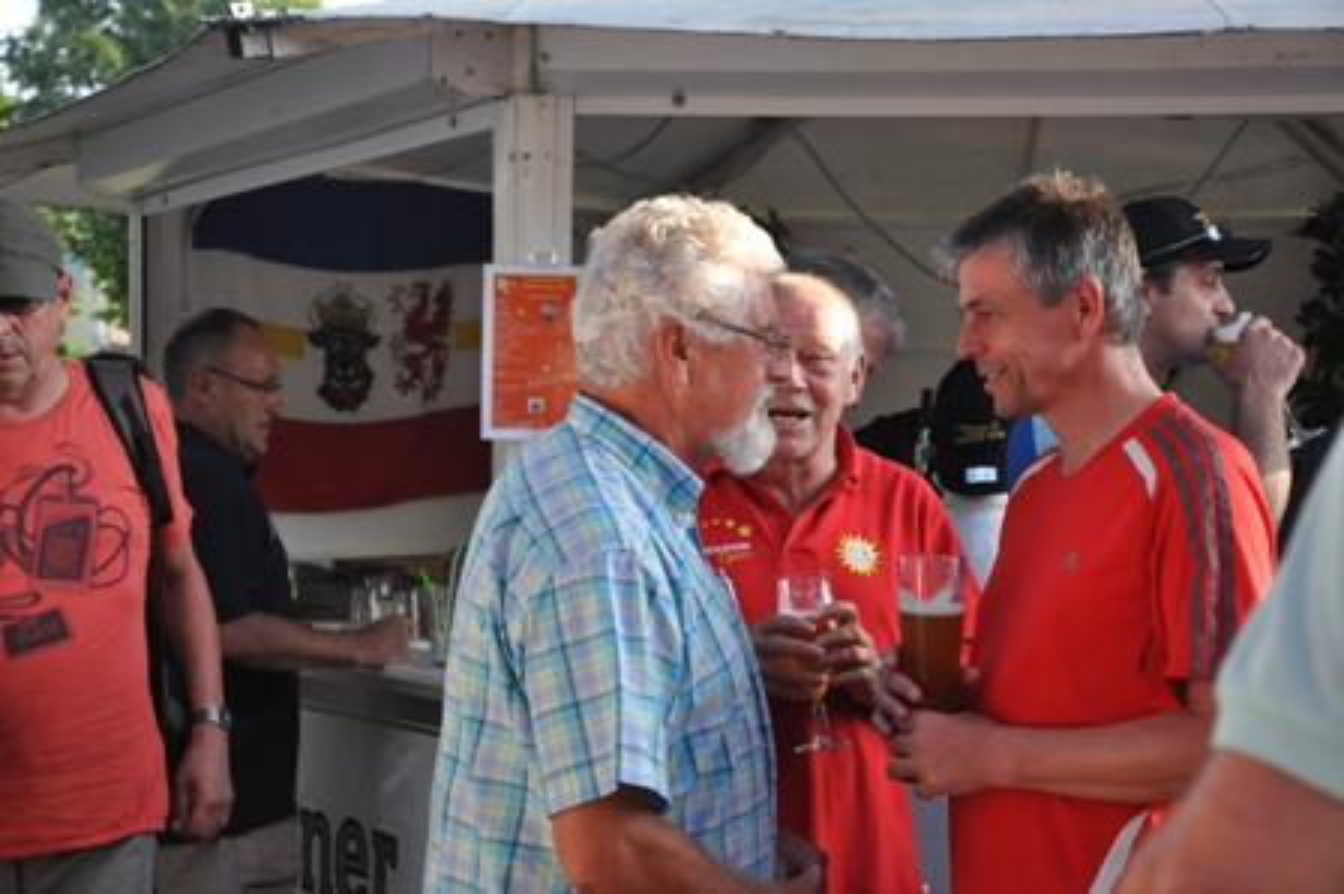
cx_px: 672
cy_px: 447
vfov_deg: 18.2
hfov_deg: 27.0
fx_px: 2798
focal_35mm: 75
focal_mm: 50
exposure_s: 1/500
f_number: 5
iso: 800
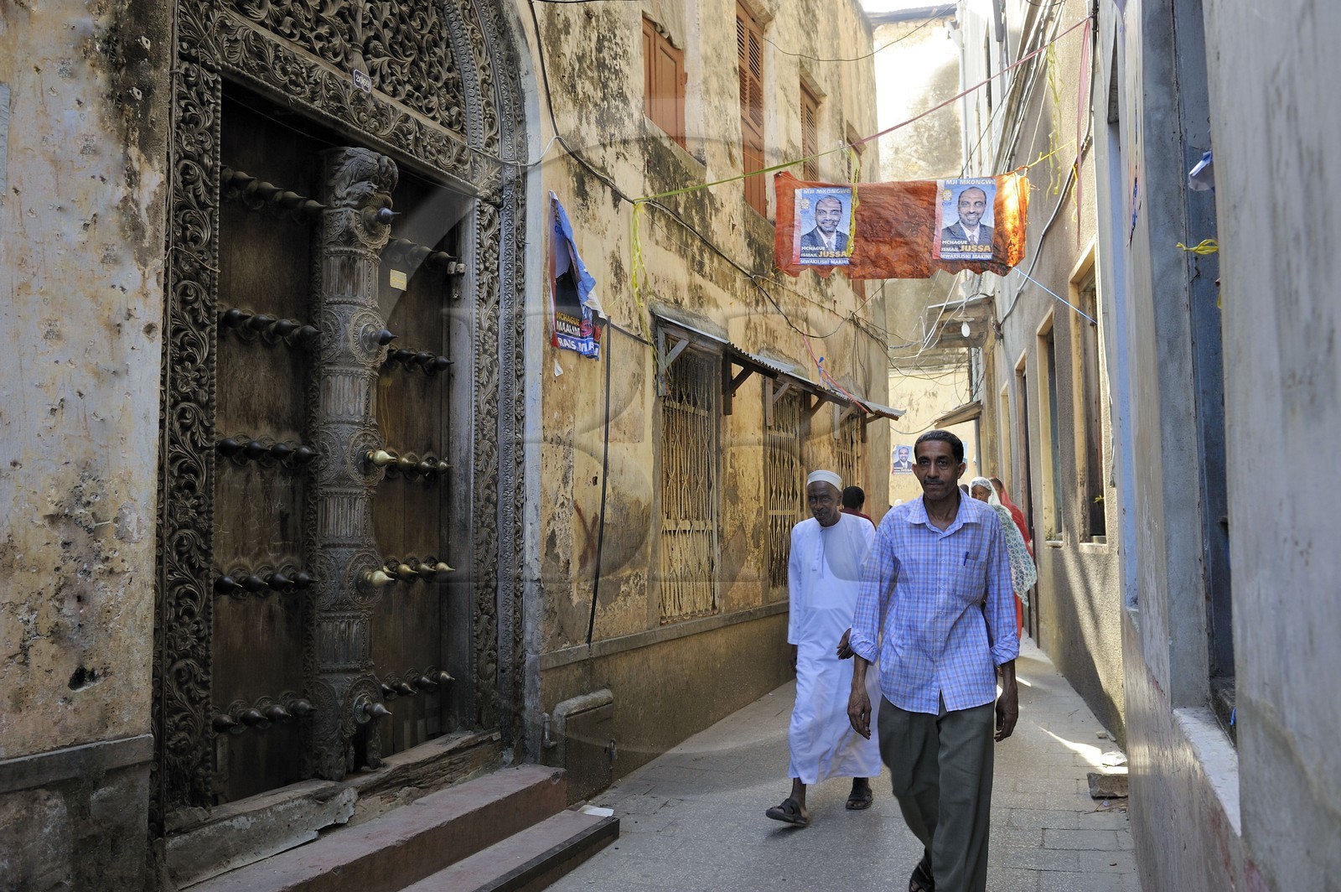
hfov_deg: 63.7
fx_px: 1079
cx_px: 670
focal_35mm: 29
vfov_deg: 44.9
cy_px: 446
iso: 400
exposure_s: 1/80
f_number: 5.6
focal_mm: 29
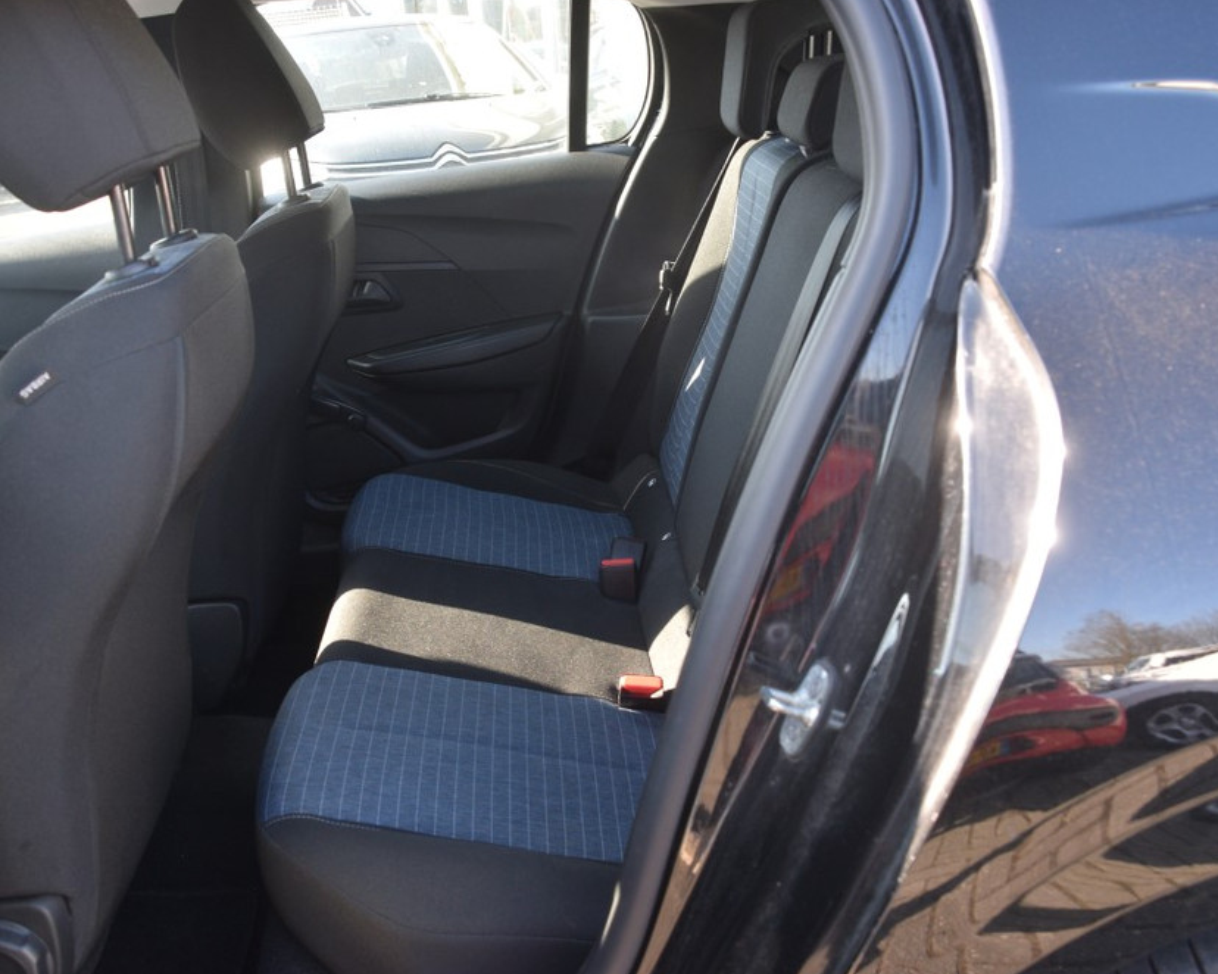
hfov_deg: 49.5
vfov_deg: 40.5
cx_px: 530
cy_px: 474
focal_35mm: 37
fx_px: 1318
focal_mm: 21
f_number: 5.6
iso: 400
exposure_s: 1/125
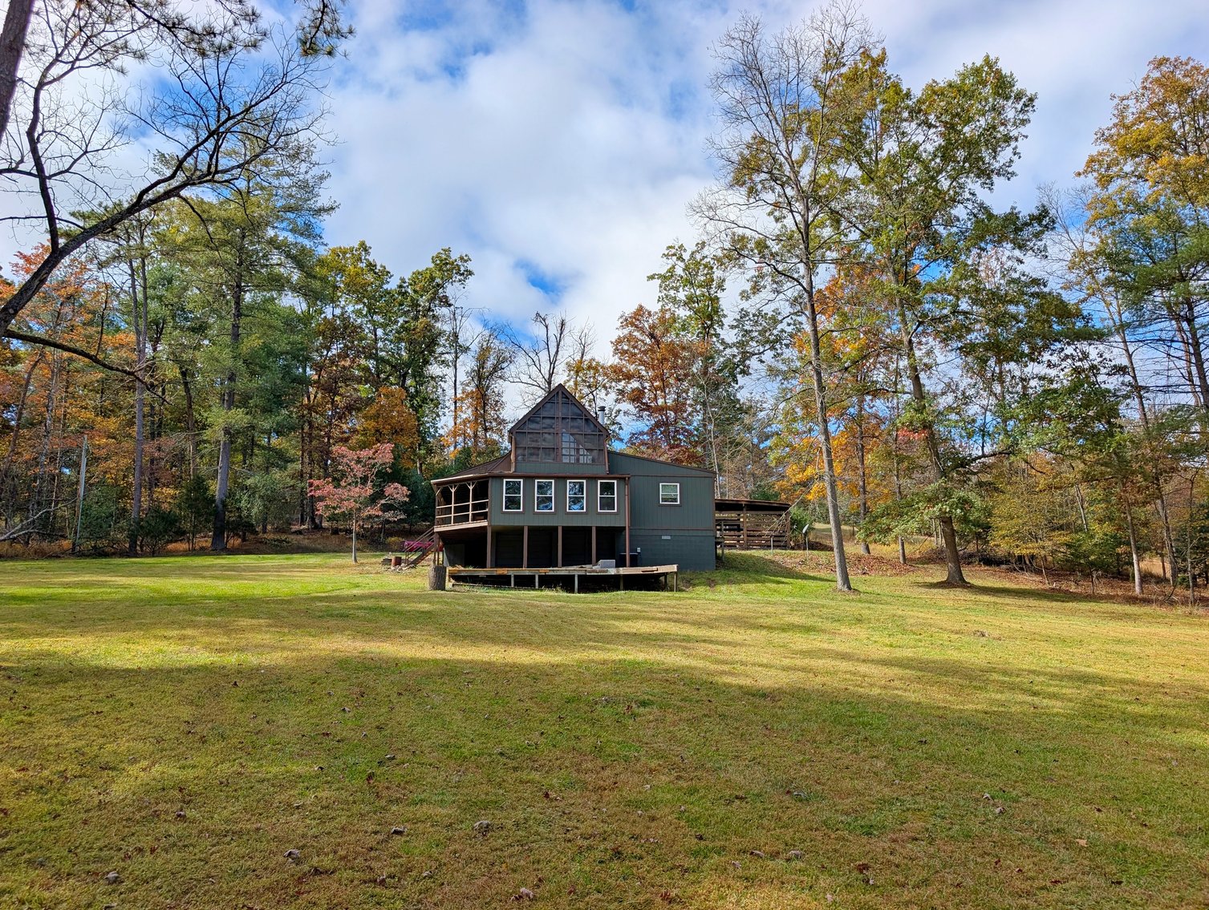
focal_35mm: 24
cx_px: 604
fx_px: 839
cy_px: 455
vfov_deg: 56.9
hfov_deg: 71.5
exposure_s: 1/1250
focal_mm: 6.9
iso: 20
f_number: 1.68
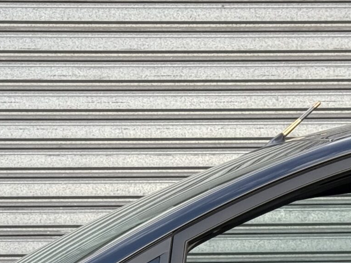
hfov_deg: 12.2
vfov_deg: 9.0
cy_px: 387
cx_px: 18
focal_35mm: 161
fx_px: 1632
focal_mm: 6.76
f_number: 1.78
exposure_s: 1/466
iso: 64
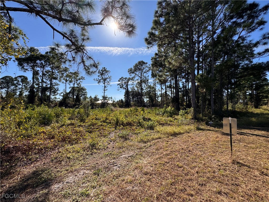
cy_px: 101
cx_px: 134
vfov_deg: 85.7
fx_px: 109
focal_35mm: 14
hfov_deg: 102.1
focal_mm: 2.22
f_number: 2.2
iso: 50
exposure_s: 1/1880
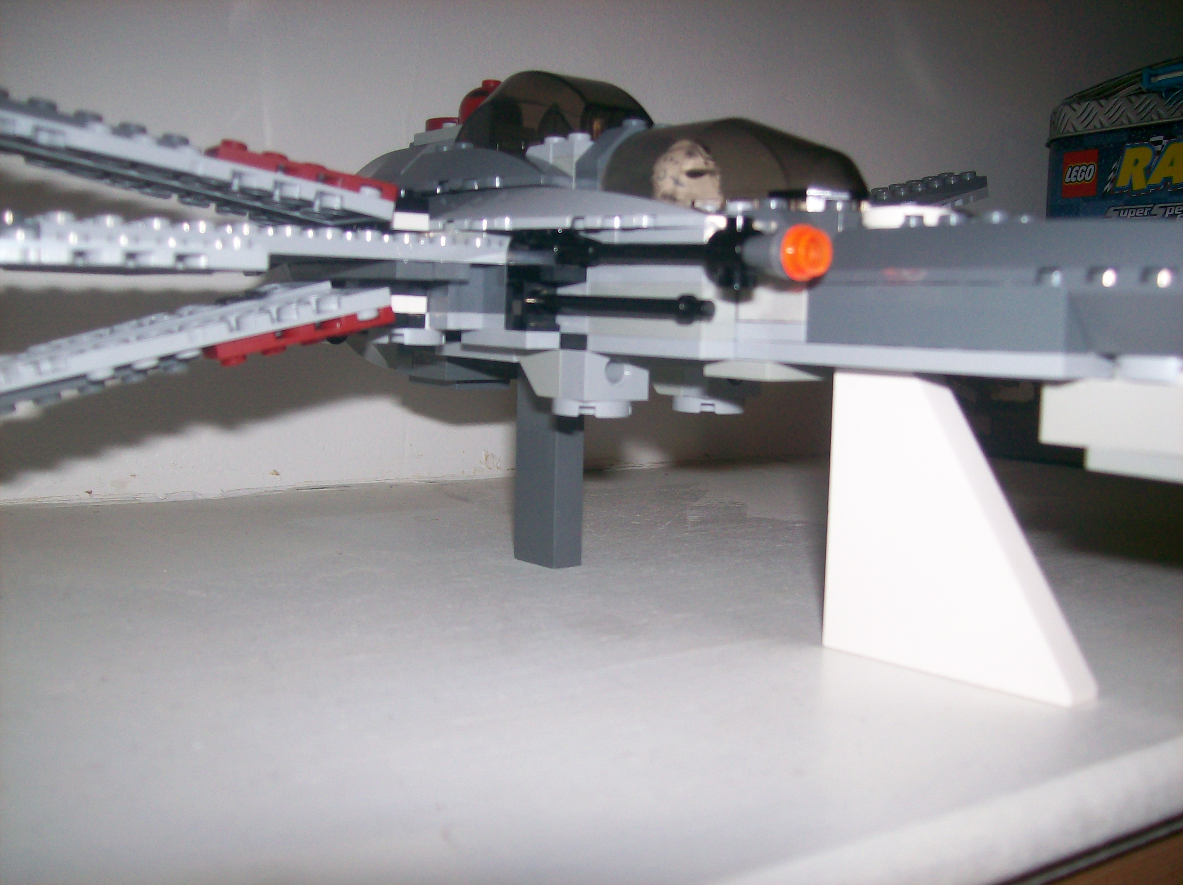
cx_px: 592
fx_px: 1229
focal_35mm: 36
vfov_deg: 39.6
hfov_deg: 51.4
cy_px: 442
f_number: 2.7
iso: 80
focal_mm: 6
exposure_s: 1/64
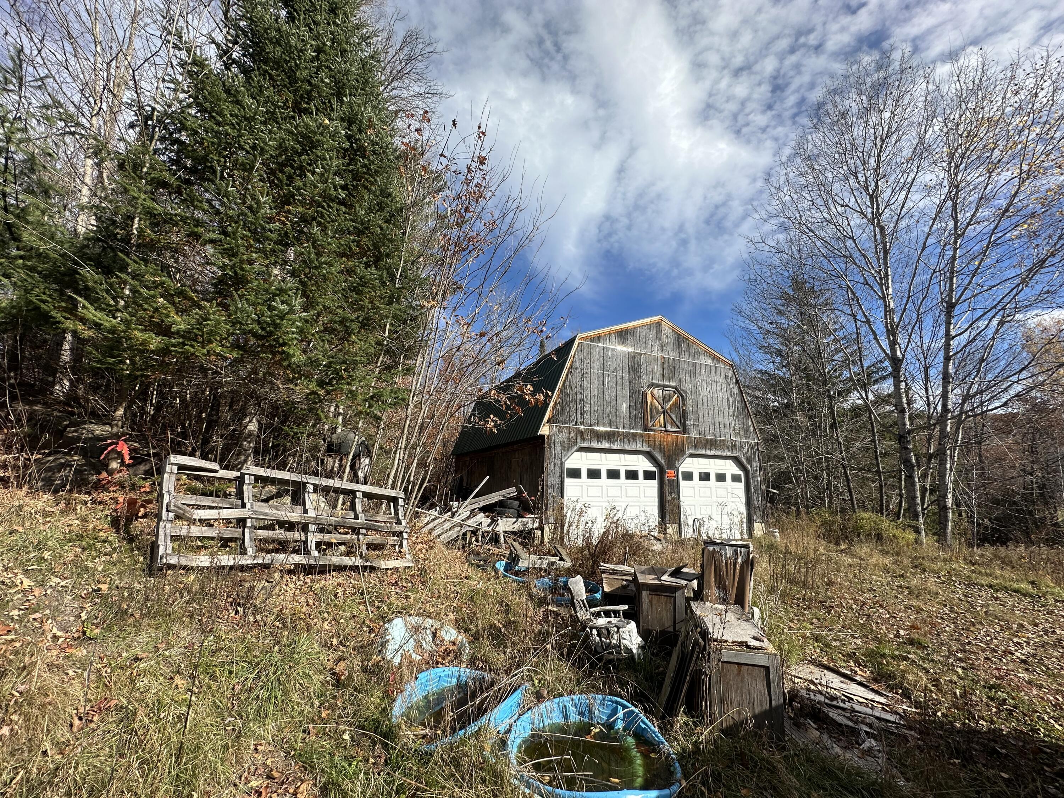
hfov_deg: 102.1
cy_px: 399
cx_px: 532
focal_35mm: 14
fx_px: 430
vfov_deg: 85.7
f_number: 2.2
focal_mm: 2.22
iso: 50
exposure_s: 1/1795
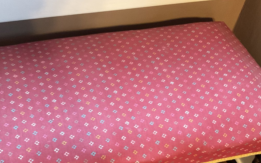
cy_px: 140
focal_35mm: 46
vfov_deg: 27.2
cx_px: 110
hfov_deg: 43.4
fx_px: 327
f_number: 1.8
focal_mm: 3
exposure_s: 1/30
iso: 400
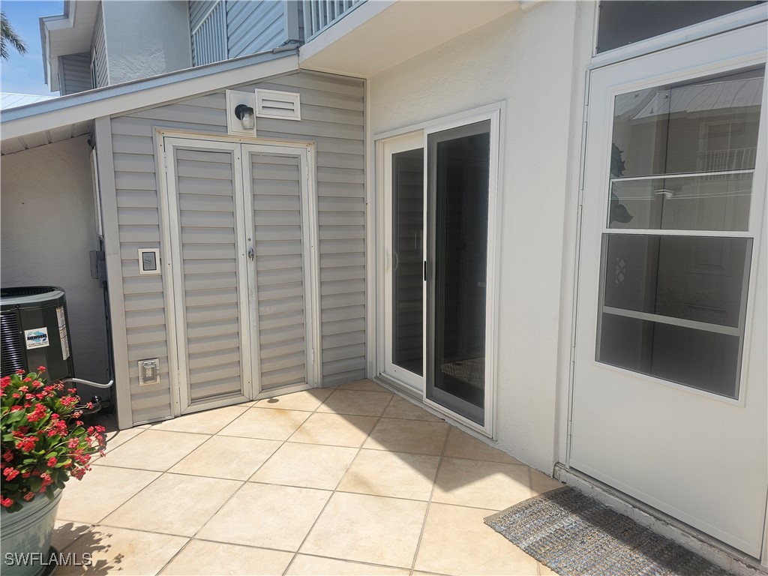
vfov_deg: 58.9
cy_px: 288
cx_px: 384
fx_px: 510
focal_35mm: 23
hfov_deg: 73.9
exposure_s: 1/1623
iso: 12
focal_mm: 6.3
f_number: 1.7
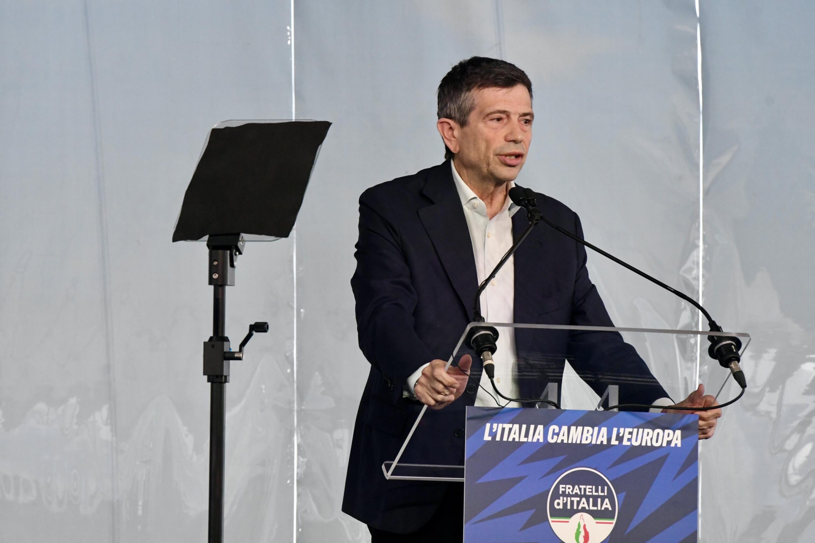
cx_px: 408
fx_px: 6792
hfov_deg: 6.9
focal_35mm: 300
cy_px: 272
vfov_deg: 4.6
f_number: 11
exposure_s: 1/500
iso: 3200
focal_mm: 200
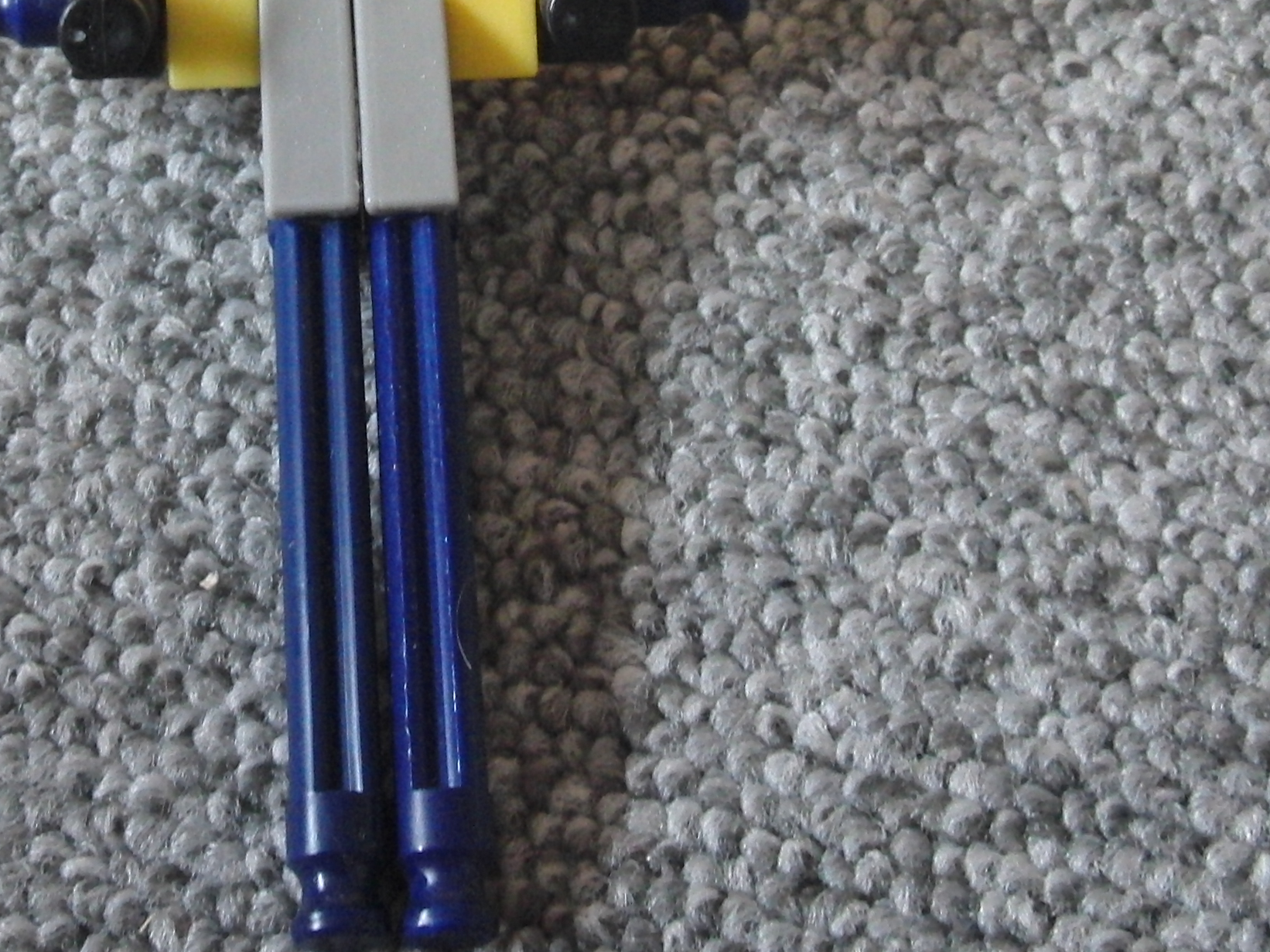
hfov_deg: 24.3
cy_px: 71
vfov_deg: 18.1
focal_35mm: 80
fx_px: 2935
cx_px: 386
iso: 400
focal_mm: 6.66
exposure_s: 1/40
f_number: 3.9
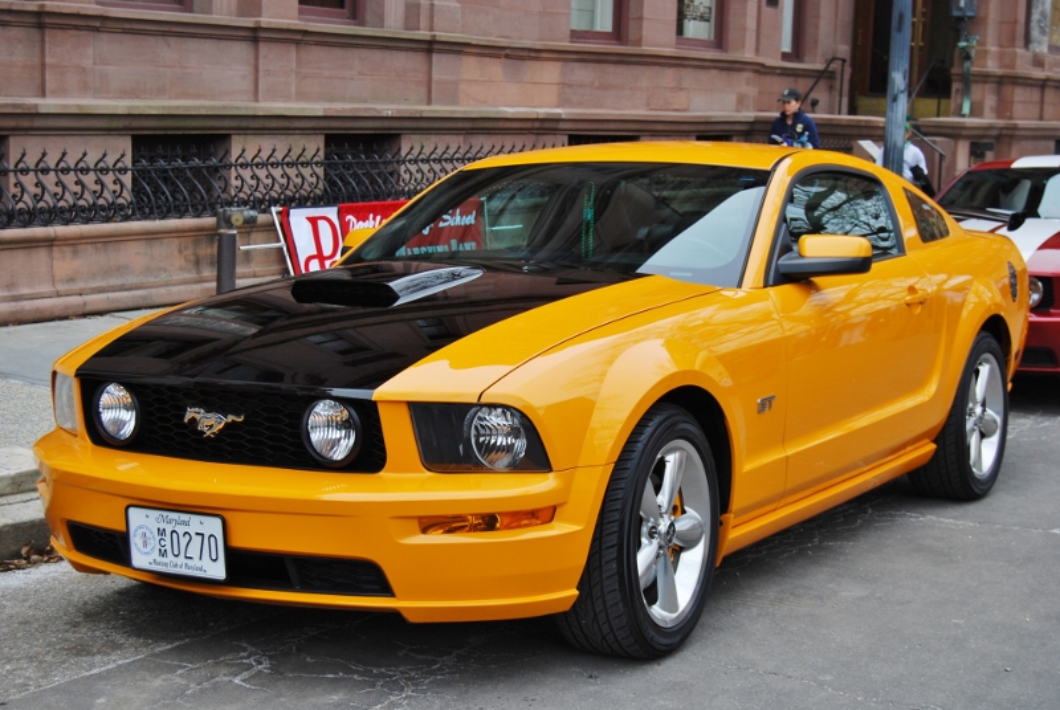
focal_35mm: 60
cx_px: 530
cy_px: 355
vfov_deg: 22.7
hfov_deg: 33.4
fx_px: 1769
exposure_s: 1/160
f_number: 6.3
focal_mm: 40
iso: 100
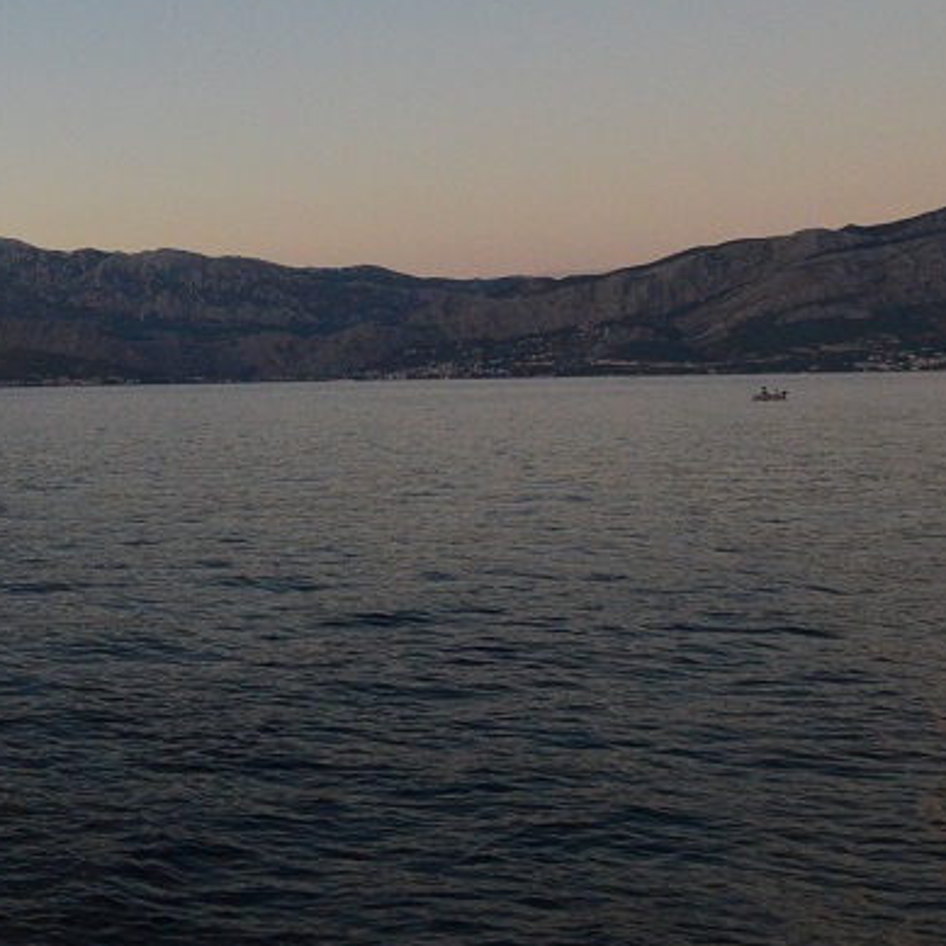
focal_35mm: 49
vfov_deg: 33.6
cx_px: -61
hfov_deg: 31.3
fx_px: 1518
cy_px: 192
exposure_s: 1/800
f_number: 5.6
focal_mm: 15
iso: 2000
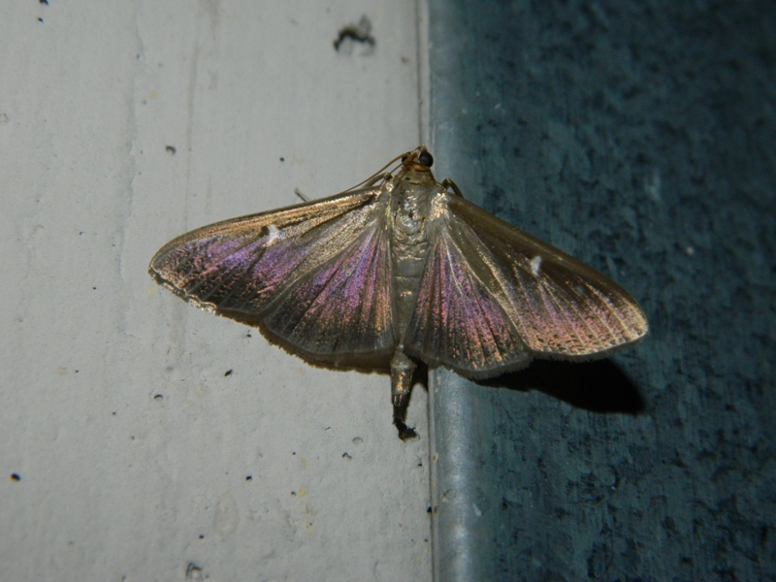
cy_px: 291
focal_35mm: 84
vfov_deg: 17.6
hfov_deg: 23.3
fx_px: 1883
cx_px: 388
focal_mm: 15.1
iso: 200
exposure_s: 1/30
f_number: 11.9
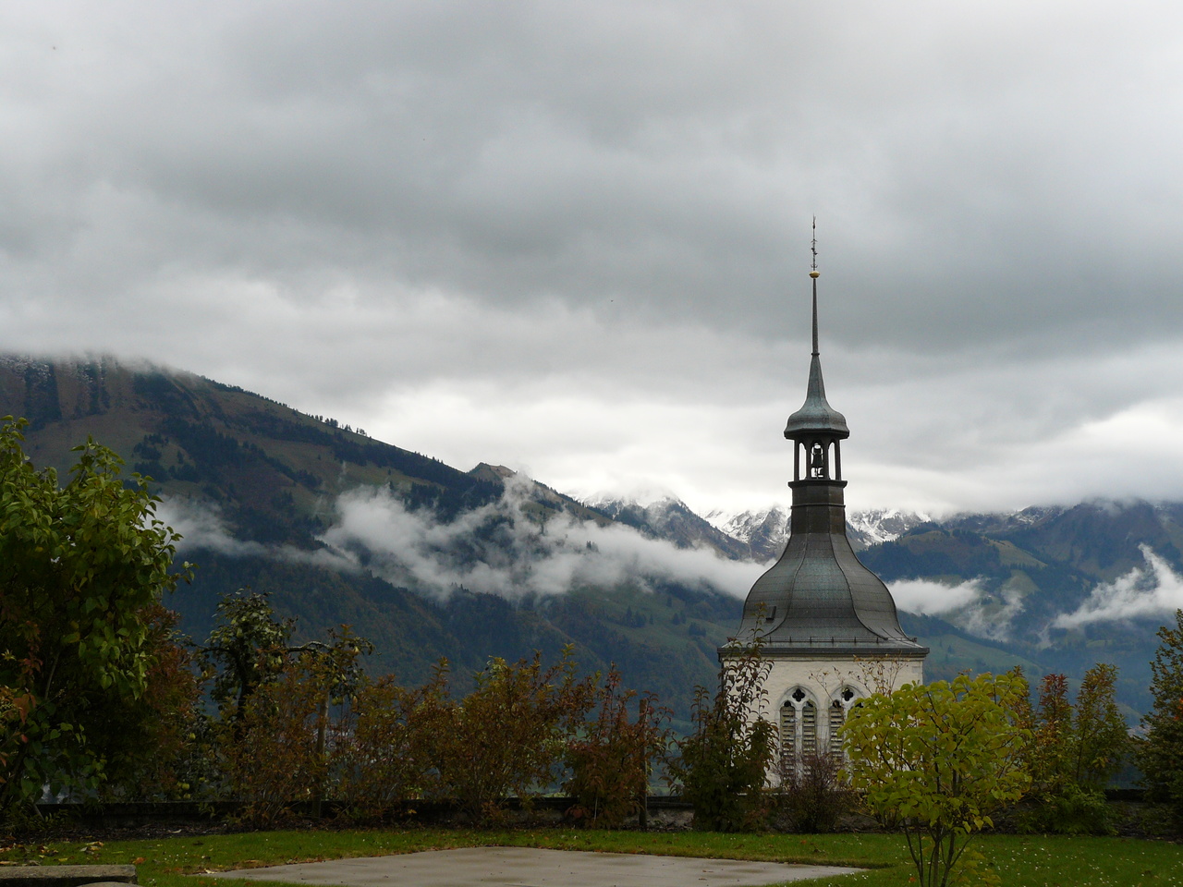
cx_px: 592
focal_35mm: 54
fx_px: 1845
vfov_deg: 27.0
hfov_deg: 35.5
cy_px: 444
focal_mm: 8.9
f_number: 4.5
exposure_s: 1/200
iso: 100
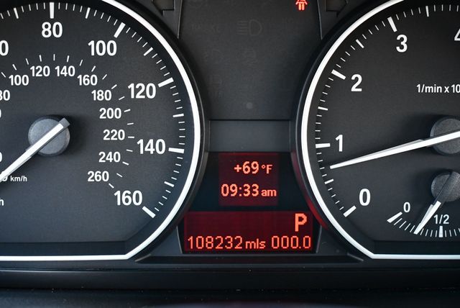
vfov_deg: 21.3
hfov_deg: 31.4
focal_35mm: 64
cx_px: 230
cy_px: 154
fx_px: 819
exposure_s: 1/125
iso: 2000
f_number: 4.5
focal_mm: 32
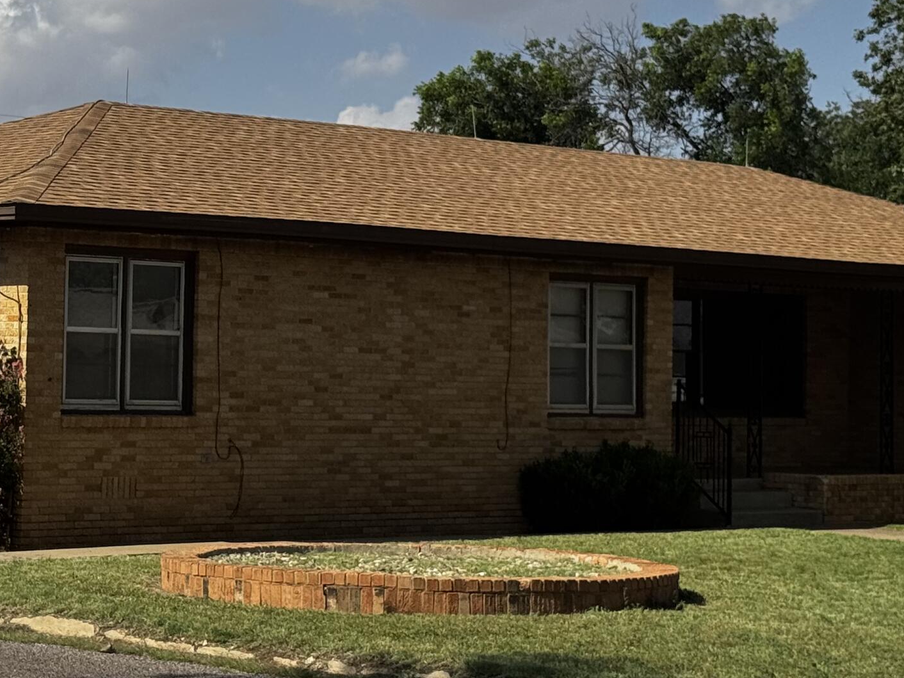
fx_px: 2664
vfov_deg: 14.5
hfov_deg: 19.1
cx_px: 177
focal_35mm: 102
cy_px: 220
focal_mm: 6.76
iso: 64
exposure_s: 1/7092
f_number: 1.78
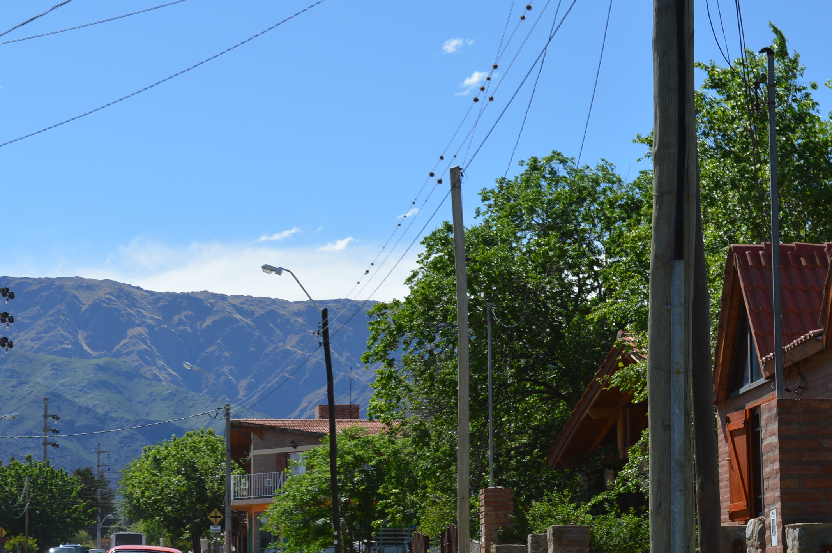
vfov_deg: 14.6
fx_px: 2147
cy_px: 382
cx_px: 284
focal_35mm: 93
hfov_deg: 21.9
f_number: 8
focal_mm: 44
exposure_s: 1/250
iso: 100
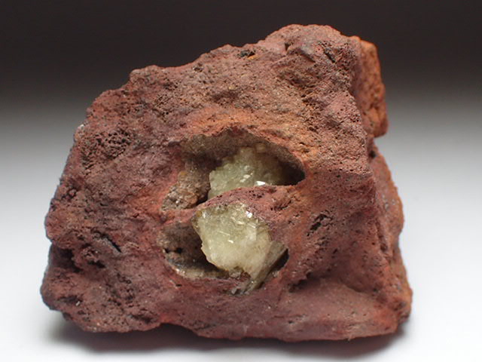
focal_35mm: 61
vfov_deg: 24.0
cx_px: 241
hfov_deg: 31.7
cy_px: 181
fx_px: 849
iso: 400
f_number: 5
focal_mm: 11.01
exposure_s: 1/250
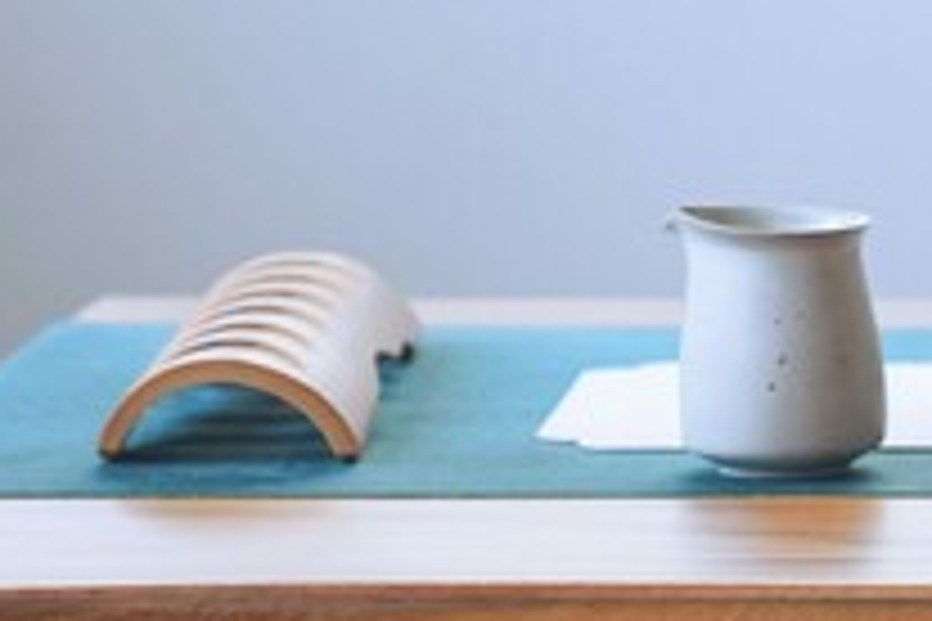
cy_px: 122
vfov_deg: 4.8
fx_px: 7455
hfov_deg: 7.1
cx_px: 1355
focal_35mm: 288
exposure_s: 1/80
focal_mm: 70
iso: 100
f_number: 2.8
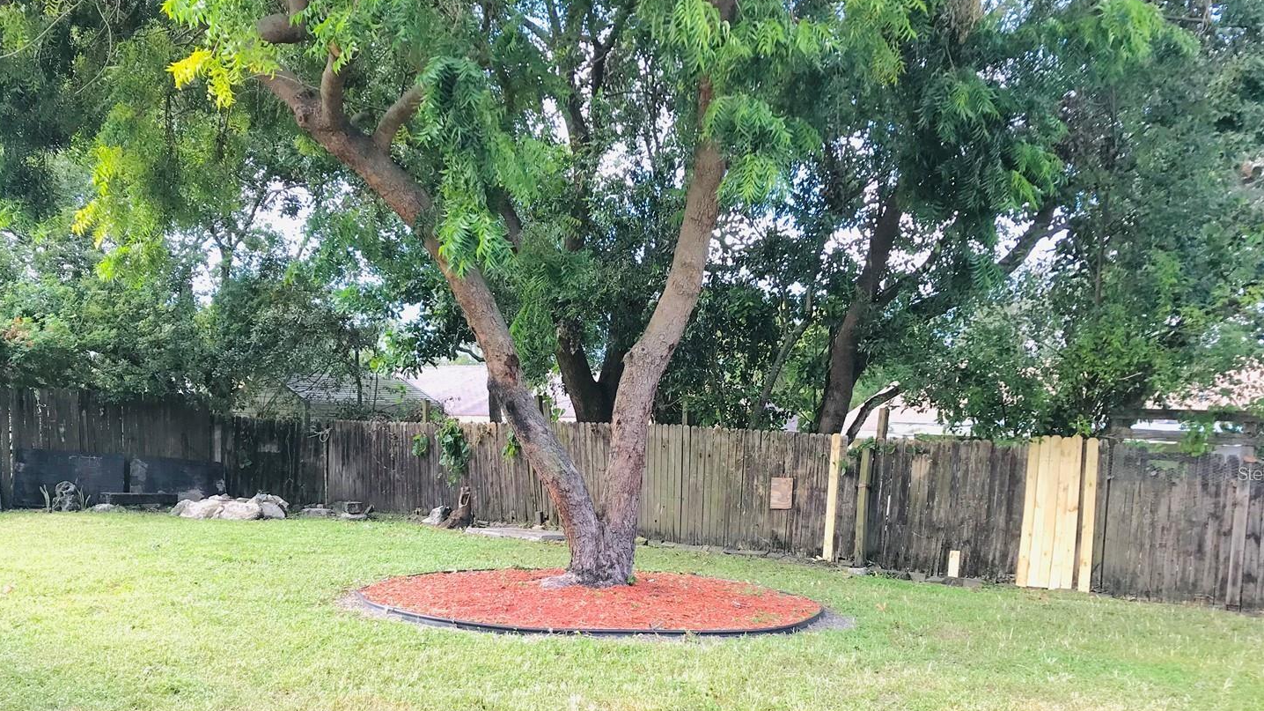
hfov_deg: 58.0
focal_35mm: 34
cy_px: 473
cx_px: 617
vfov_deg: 34.3
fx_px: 1139
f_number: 1.8
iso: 20
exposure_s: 1/221
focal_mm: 3.99
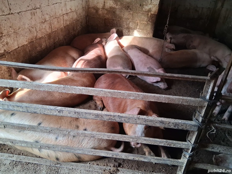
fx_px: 174
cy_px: 87
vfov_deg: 53.1
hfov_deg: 67.3
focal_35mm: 26
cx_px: 116
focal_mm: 3.98
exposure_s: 1/120
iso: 500
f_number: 1.8
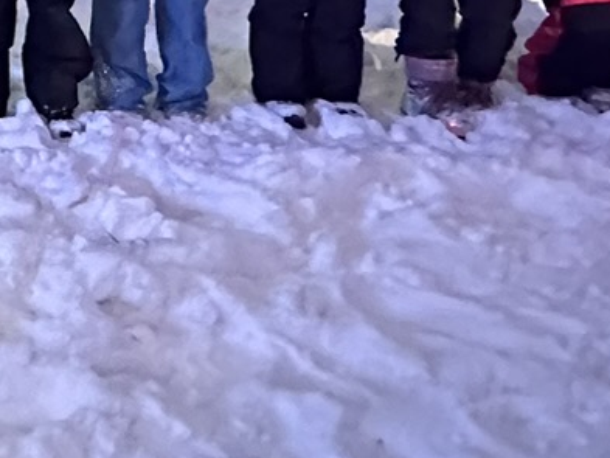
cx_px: -286
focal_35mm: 73
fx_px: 1287
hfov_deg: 22.3
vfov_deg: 19.0
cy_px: -101
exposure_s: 1/37
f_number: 2.2
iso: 1250
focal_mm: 2.22
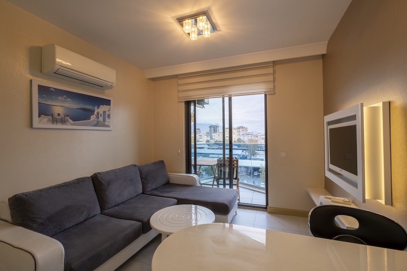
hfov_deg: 100.4
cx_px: 204
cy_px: 136
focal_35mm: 15
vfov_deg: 77.3
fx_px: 170
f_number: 6.4
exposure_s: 1/100
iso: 160
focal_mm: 10
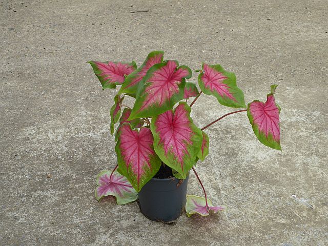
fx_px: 474
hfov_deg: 38.2
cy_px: 123
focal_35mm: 50
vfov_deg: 29.1
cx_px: 164
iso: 100
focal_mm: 9
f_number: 4.1
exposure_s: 1/160
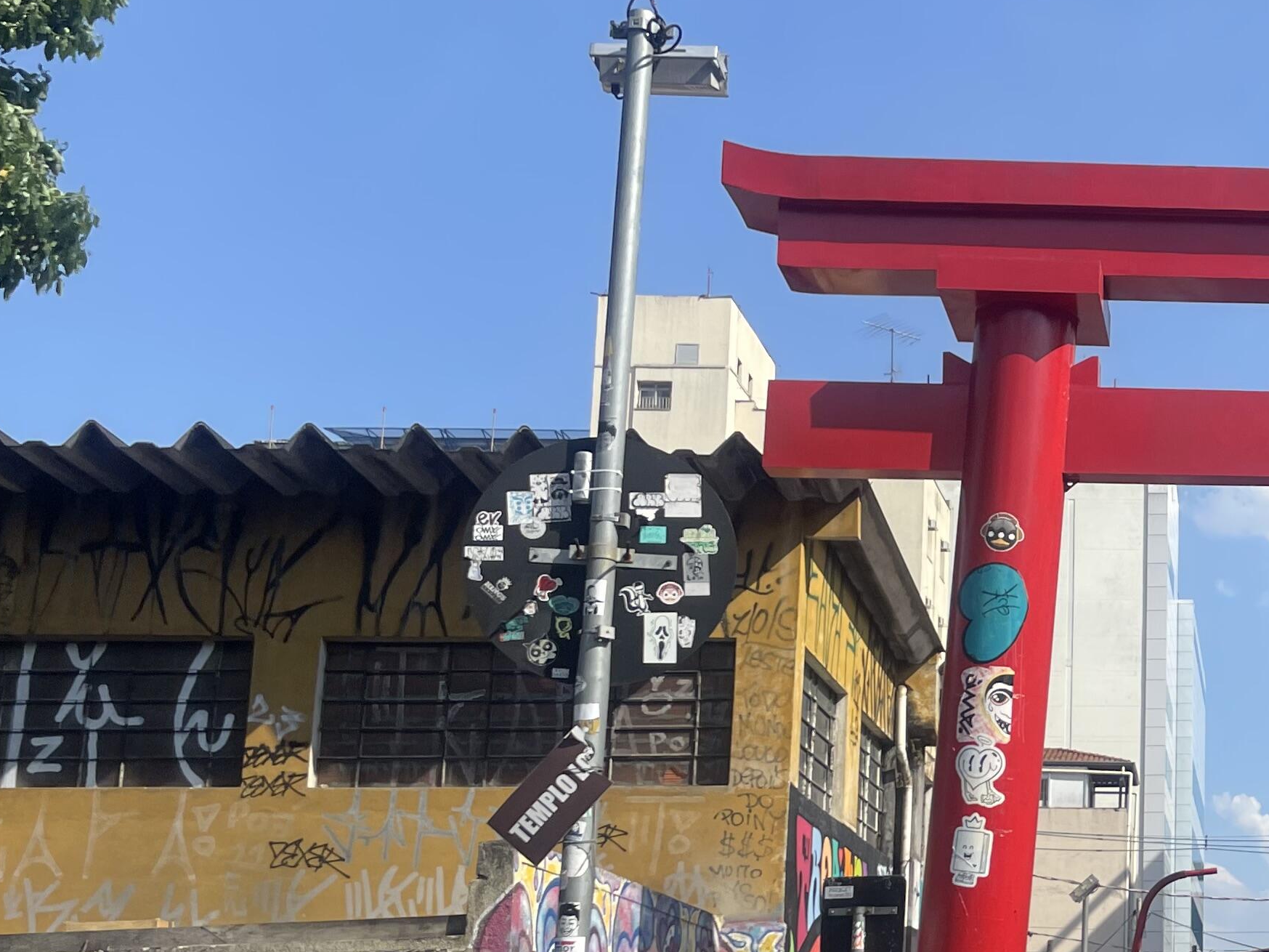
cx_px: 1398
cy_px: 705
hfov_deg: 29.1
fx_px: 2199
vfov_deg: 24.2
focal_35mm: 60
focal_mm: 4.2
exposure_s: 1/2451
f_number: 1.6
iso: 32
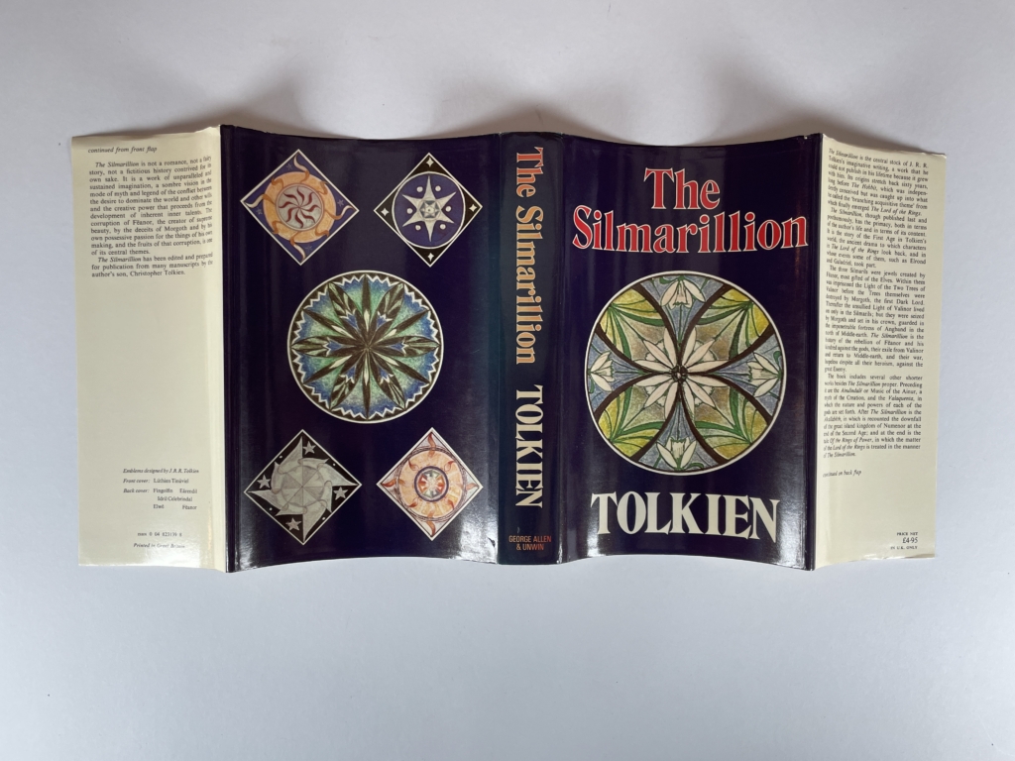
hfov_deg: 67.3
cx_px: 508
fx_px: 762
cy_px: 380
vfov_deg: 53.1
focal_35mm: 26
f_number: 1.6
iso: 40
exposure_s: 1/100
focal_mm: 4.2
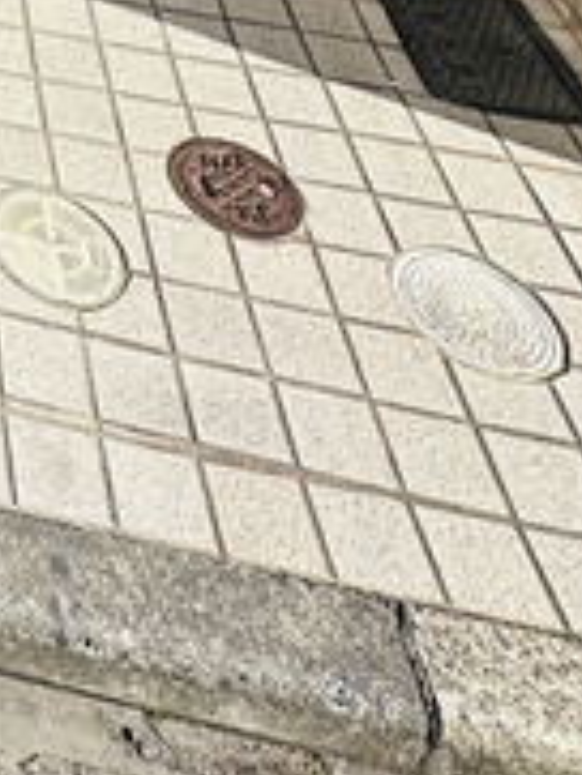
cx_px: -486
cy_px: -394
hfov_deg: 19.6
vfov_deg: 26.0
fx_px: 1209
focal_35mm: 54
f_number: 2.2
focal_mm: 2.22
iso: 40
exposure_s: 1/518
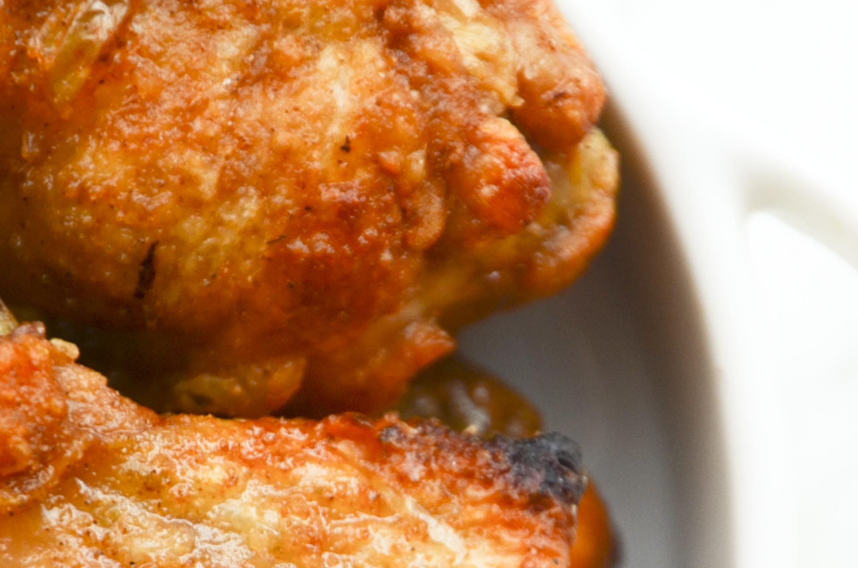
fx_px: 8040
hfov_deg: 6.1
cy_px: 627
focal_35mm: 338
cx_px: 433
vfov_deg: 4.0
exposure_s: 1/13
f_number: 5.6
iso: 200
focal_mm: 90
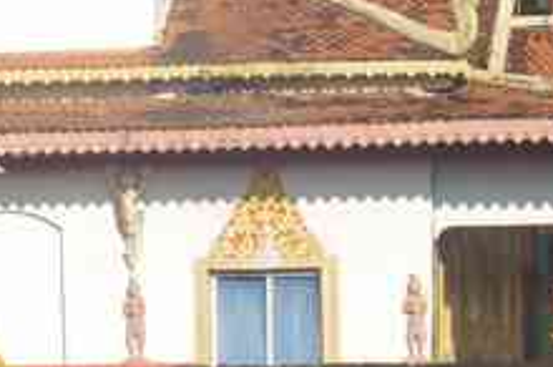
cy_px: 266
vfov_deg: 5.0
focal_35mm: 273
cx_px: -650
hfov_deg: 7.2
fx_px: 4187
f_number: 11
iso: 200
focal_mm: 40
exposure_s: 1/80
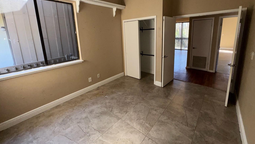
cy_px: 54
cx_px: 132
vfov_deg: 66.1
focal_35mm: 16
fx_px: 108
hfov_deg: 99.3
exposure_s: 1/120
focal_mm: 2.22
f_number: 2.2
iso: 100
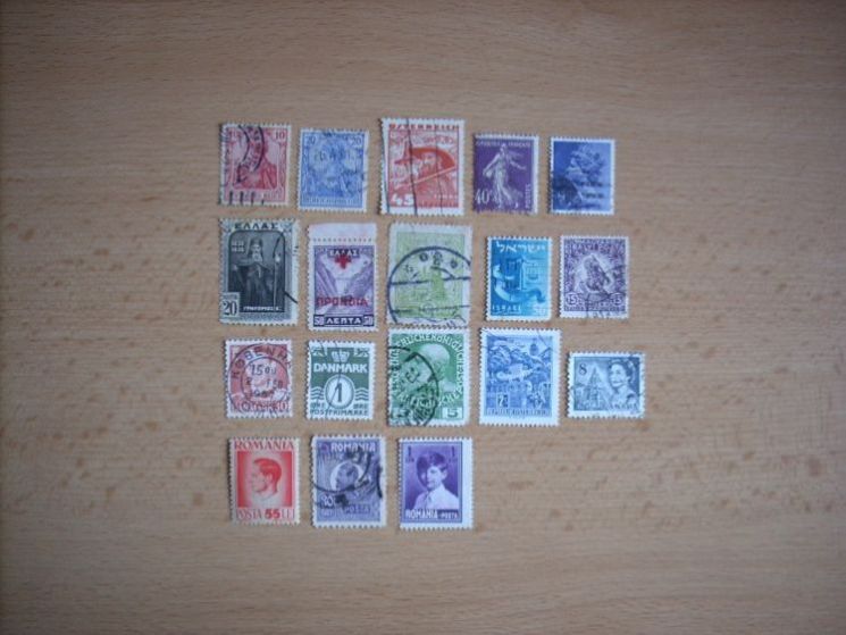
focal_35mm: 37
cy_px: 318
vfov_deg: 38.7
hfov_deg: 50.1
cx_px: 423
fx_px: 904
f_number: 2.8
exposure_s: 1/30
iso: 109
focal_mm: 6.2
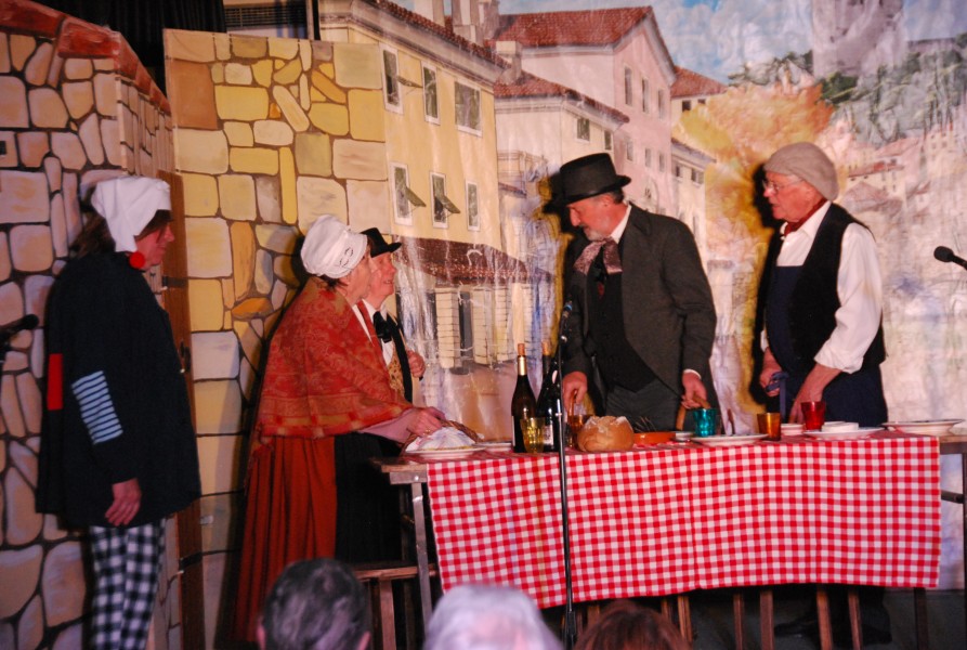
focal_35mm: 105
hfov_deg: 19.4
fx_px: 2827
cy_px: 325
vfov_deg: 13.1
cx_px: 484
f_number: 5
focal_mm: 70
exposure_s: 1/60
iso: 1600
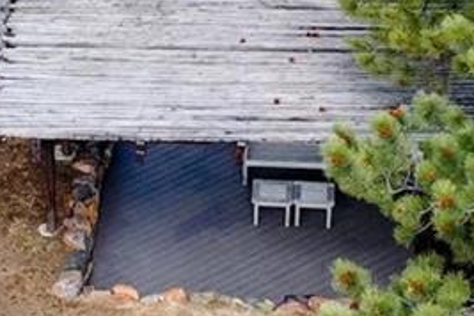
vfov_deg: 8.1
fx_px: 2212
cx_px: 94
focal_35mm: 168
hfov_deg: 12.2
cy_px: 5
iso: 100
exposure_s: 1/200
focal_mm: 10.26
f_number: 4.5
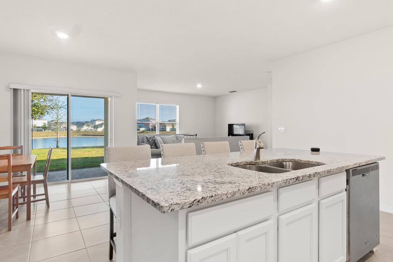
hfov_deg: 86.9
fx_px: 207
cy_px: 139
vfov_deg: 64.5
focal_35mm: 19
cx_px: 195
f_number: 8
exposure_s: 1/1.67
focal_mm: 10
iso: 100
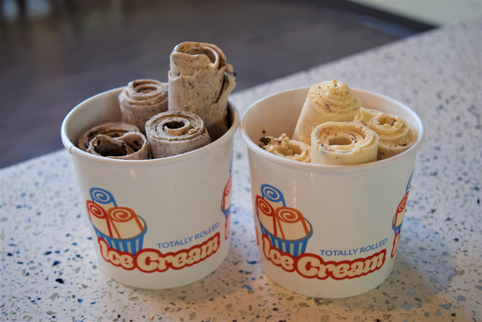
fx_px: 703
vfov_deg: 25.8
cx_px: 241
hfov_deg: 37.9
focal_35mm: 52
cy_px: 161
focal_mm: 35
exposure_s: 1/80
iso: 400
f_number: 4.5
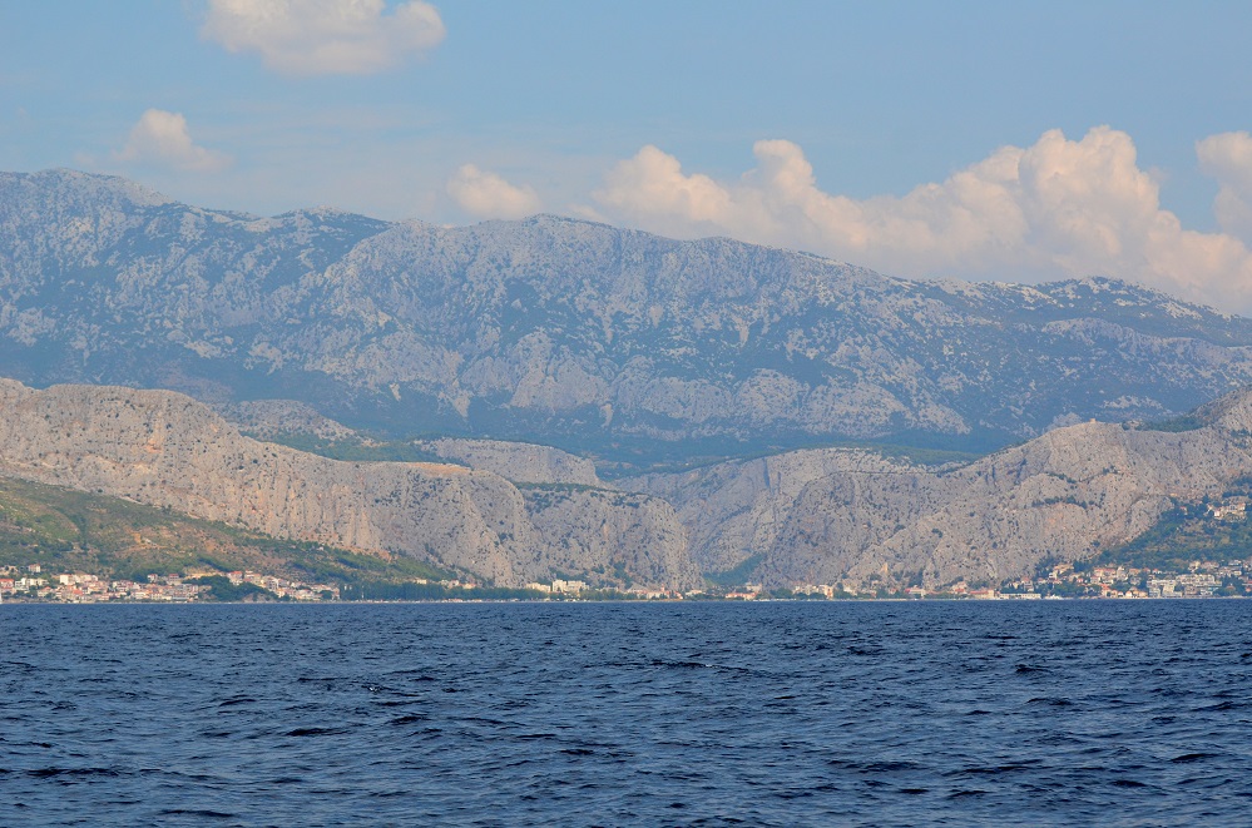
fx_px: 3643
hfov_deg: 19.5
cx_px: 626
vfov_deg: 13.0
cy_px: 414
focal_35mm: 105
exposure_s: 1/2500
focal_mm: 70
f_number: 5.6
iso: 400
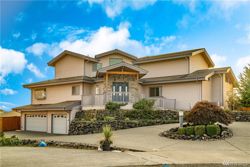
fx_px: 243
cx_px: 125
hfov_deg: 54.4
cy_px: 84
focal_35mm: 35
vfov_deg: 37.9
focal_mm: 35
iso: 200
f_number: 7.1
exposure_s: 1/40
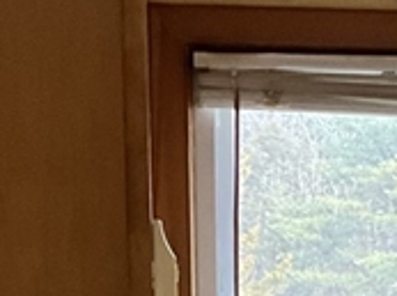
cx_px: 427
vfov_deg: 8.1
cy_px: 638
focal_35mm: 172
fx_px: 1969
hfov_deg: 11.4
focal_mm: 3
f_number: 1.8
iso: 200
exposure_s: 1/60
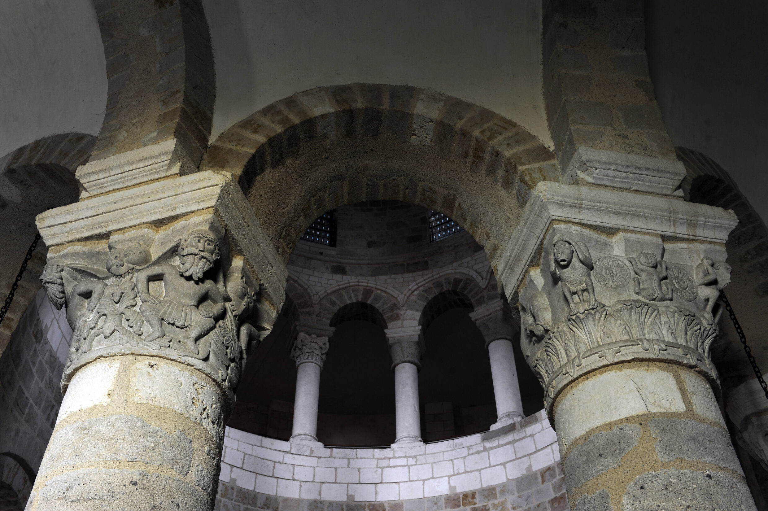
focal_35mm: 35
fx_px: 746
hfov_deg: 54.5
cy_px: 256
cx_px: 384
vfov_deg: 37.8
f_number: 8
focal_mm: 35
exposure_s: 1
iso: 200
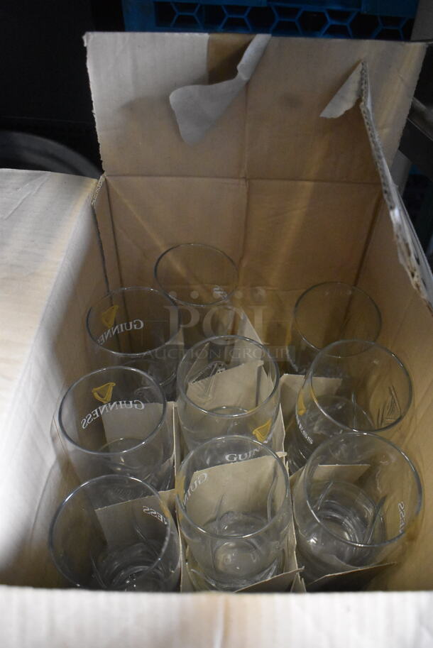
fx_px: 540
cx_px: 216
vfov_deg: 61.9
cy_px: 324
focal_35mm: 30
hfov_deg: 43.7
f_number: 3.8
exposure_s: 1/125
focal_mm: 20
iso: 5600
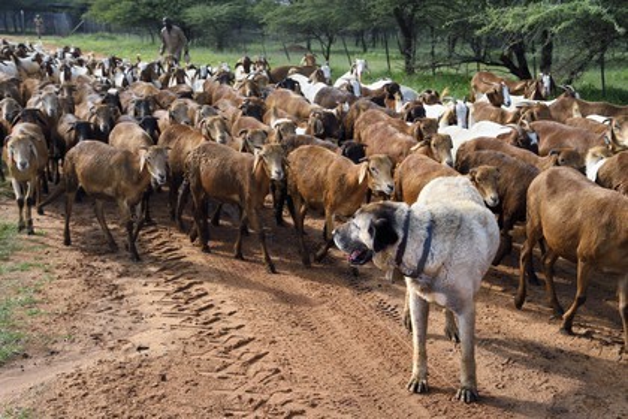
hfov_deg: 41.1
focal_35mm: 48
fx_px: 837
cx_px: 314
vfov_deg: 28.1
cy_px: 210
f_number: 8
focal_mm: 48
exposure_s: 1/800
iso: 400
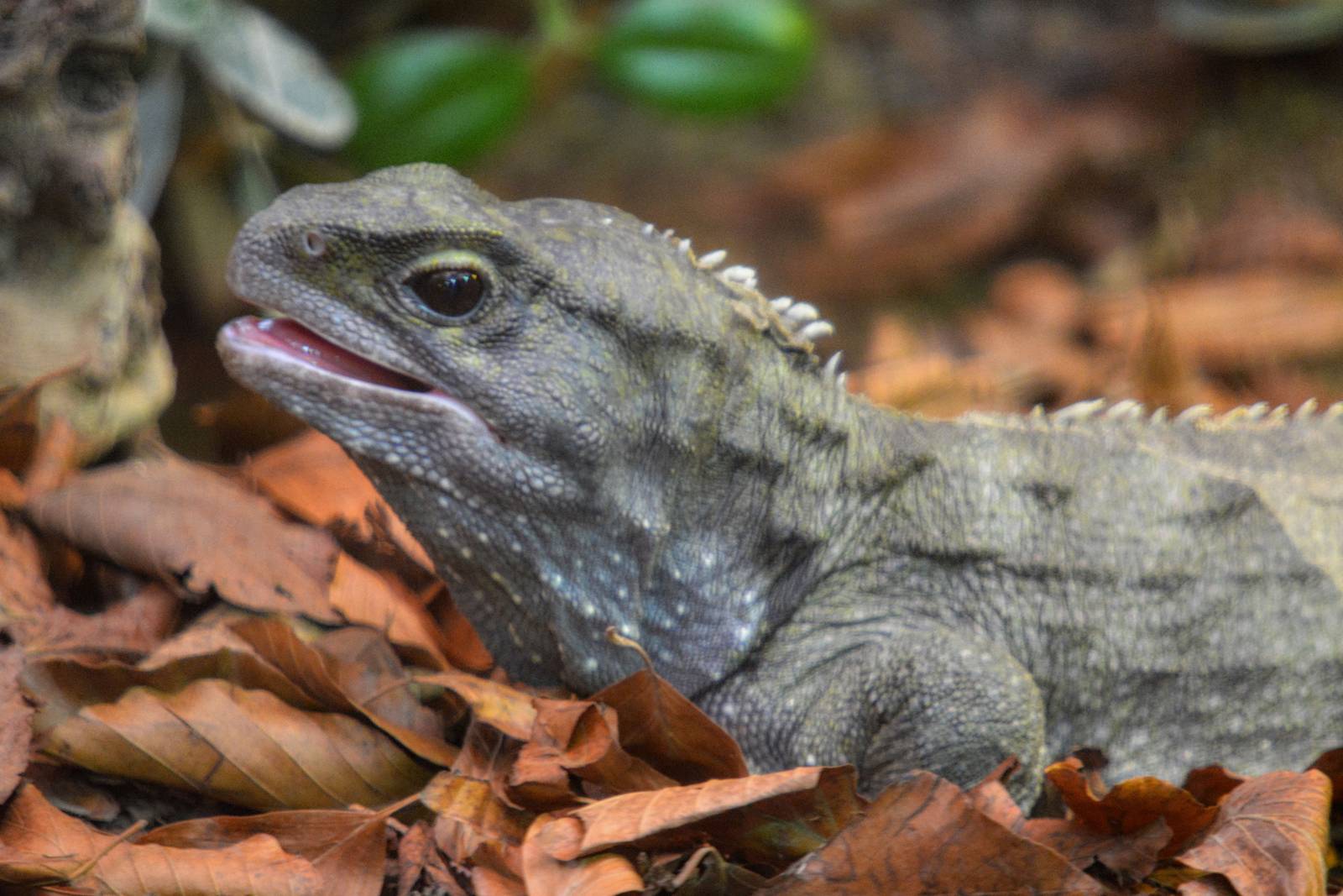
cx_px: 672
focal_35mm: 750
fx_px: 27980
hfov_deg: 2.7
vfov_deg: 1.8
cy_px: 448
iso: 3200
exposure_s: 1/50
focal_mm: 500
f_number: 6.3
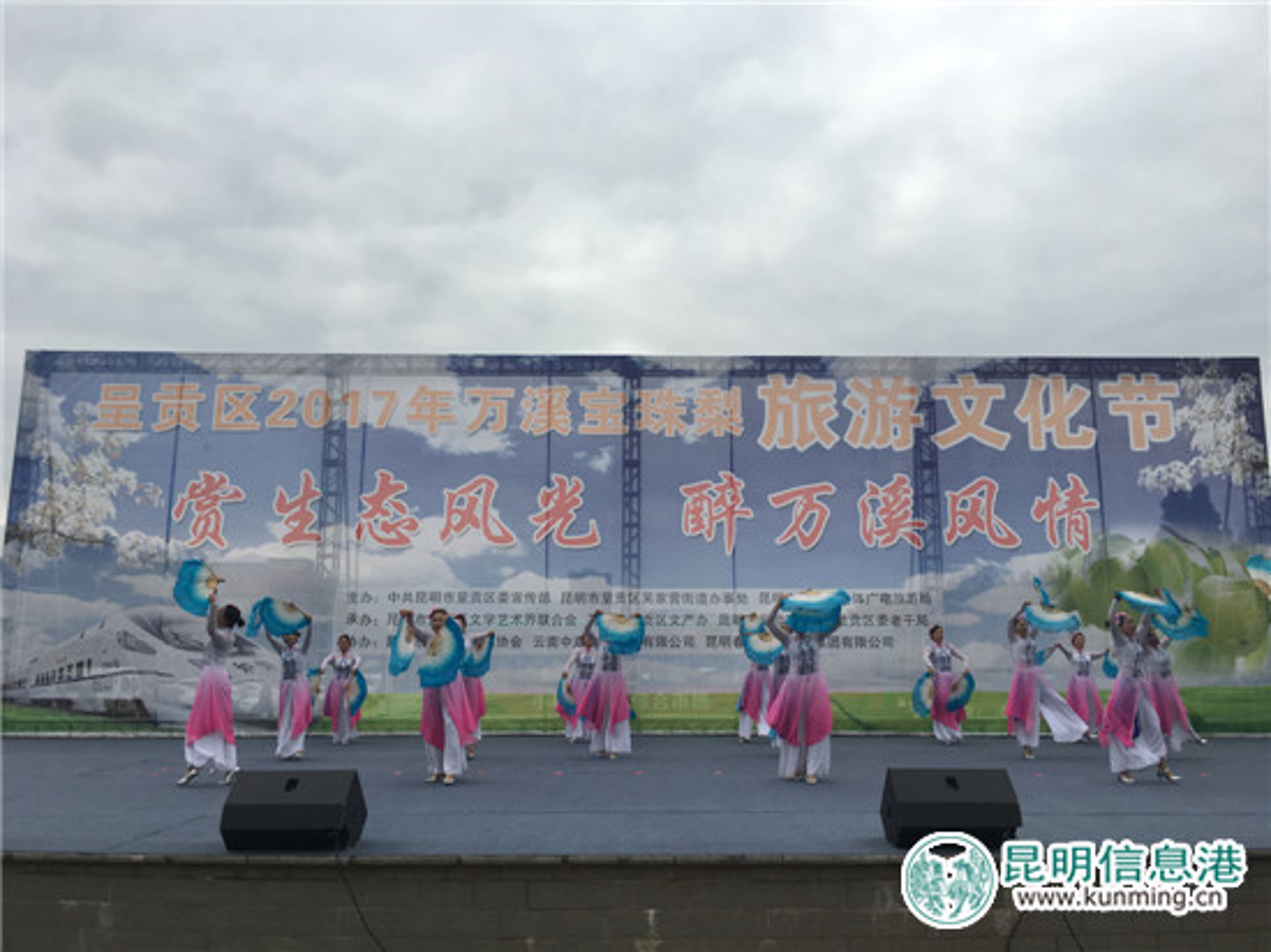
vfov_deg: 48.2
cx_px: 636
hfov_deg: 61.7
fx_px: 1064
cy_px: 476
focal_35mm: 29
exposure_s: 1/1672
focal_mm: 4.15
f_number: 2.2
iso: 25
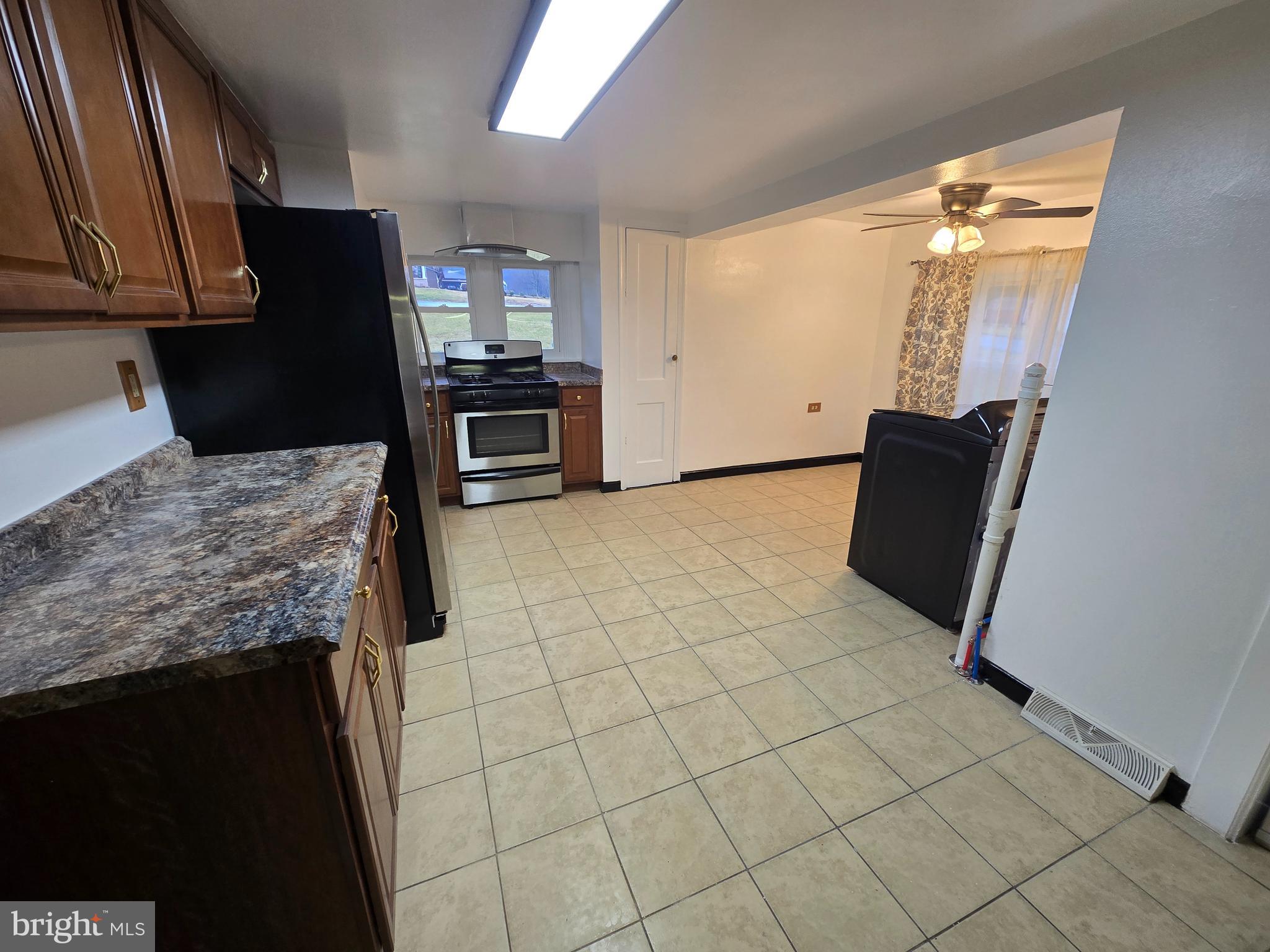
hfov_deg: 106.2
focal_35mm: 13
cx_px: 635
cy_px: 476
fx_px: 477
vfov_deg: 89.9
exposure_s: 1/60
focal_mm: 2.2
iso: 100
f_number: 2.2
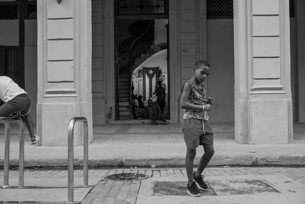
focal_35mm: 36
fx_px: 305
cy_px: 102
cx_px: 152
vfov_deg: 36.9
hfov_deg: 53.1
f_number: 5
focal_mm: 36
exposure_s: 1/100
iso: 1000
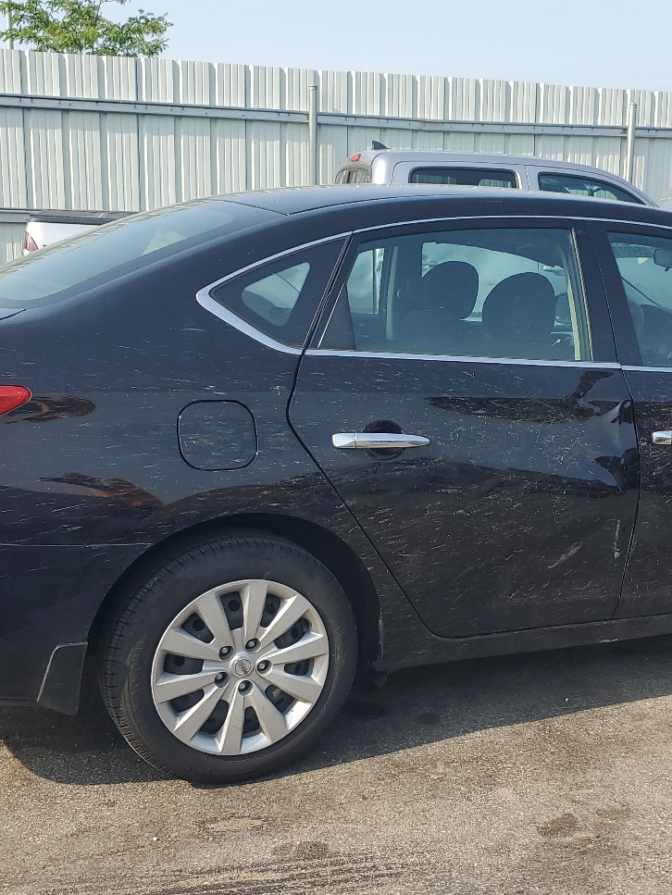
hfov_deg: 33.4
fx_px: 1112
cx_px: 442
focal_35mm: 43
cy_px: 512
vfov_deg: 43.7
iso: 50
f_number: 1.5
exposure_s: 1/1429
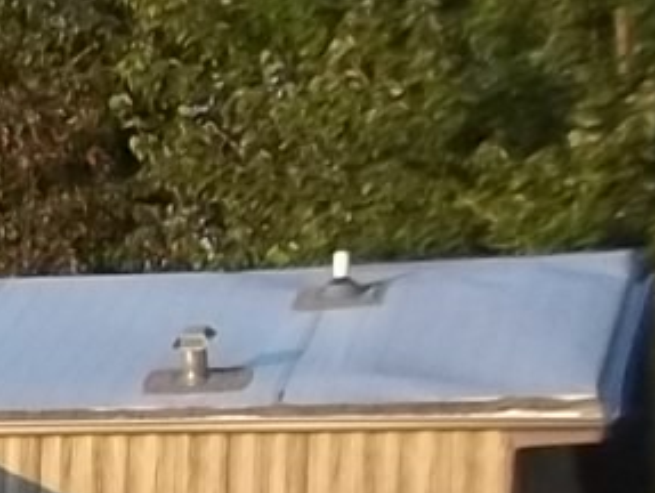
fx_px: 4320
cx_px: -1474
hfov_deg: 7.4
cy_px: 858
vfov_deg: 6.4
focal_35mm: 228
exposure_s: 1/250
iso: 80
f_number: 2.9
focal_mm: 5.7
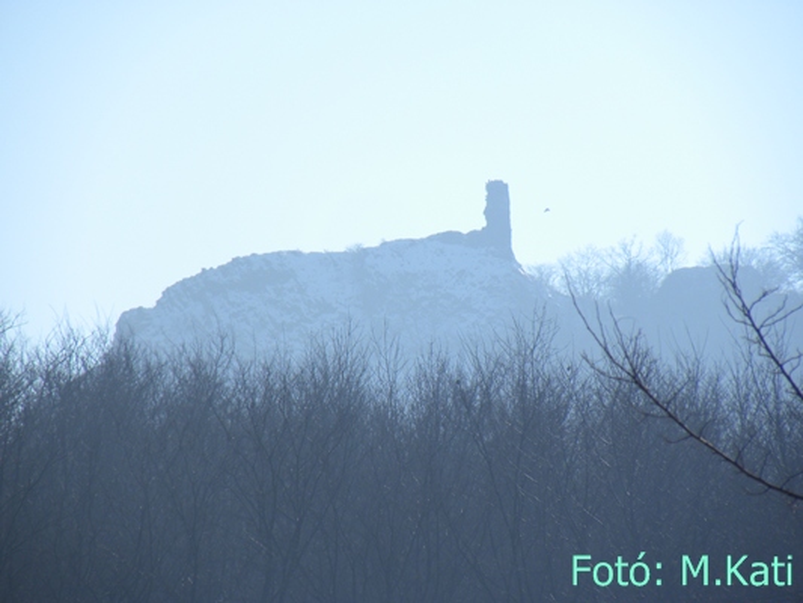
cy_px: 302
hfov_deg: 3.2
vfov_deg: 2.4
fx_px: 14478
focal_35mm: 624
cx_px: 402
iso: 64
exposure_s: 1/483
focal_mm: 110.4
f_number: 7.1
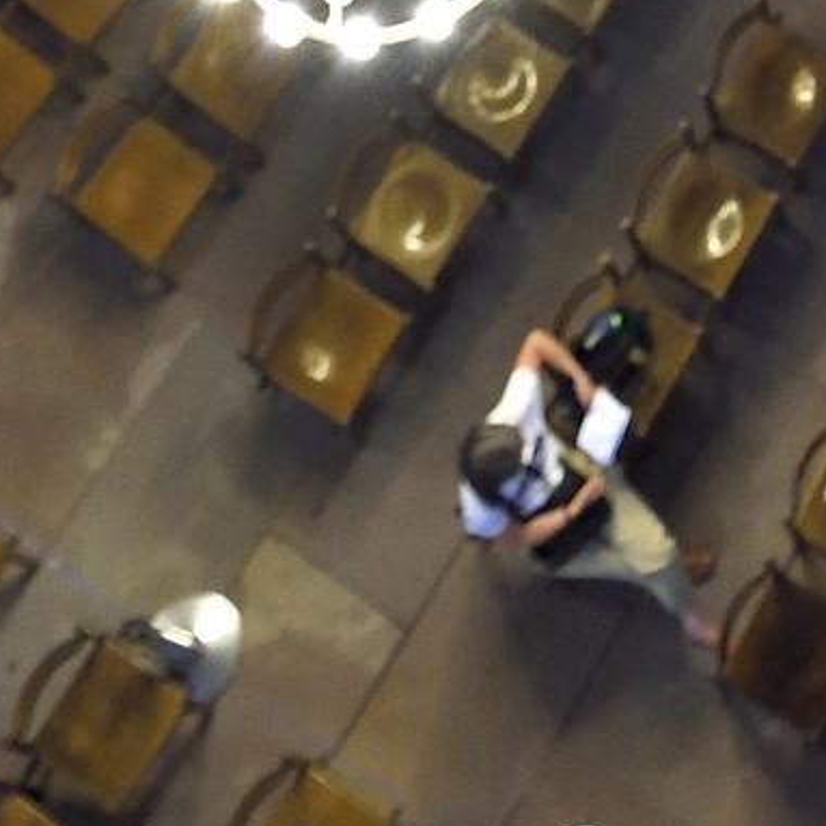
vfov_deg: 10.6
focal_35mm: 128
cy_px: -1472
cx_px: 1175
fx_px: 3456
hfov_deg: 13.0
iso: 1600
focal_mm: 24
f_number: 5.6
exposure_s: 1/10
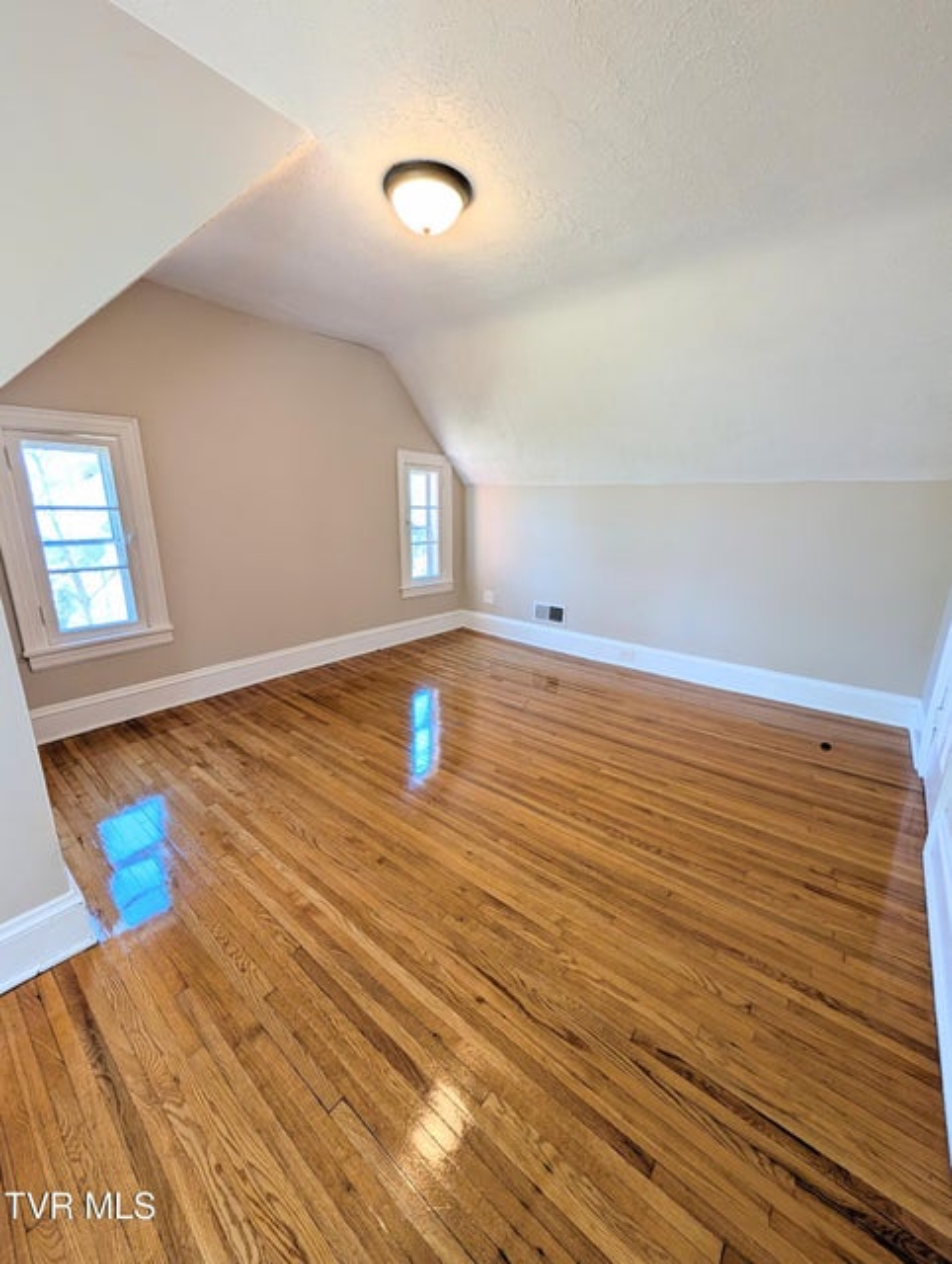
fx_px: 439
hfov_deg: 94.6
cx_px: 476
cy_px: 632
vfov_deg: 110.5
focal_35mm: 12
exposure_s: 1/60
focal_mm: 2.02
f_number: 1.7
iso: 65
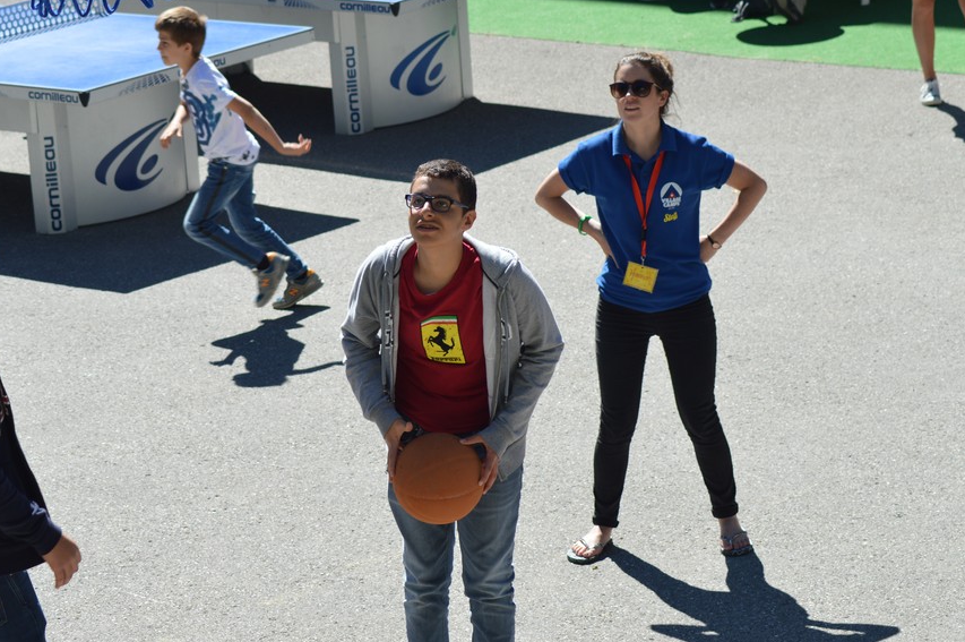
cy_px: 273
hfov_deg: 16.3
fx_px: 3374
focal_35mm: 126
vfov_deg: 10.9
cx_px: 406
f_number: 7.1
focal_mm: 70
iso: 100
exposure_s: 1/250
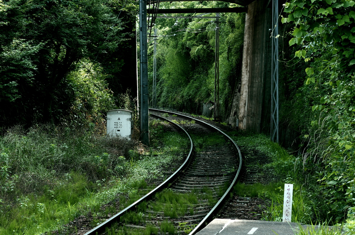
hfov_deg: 19.5
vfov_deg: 13.0
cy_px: 118
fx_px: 1033
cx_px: 178
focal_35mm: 105
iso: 400
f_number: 7.1
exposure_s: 1/125
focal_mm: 70
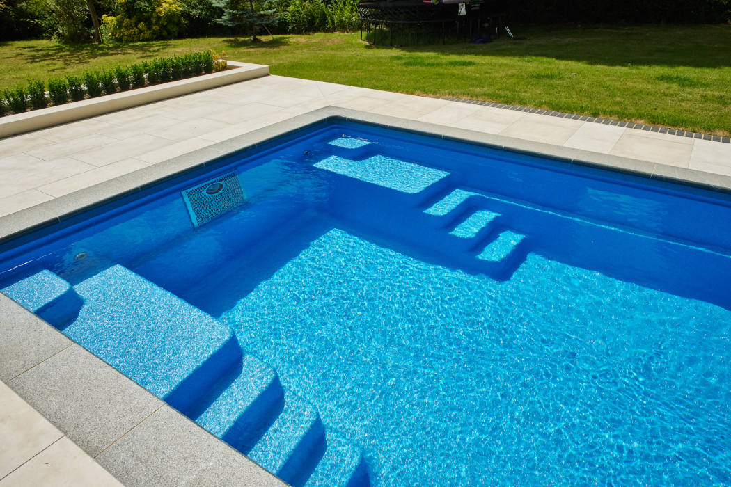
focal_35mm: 24
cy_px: 244
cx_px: 366
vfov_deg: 53.1
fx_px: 487
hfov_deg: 73.7
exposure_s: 1/400
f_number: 13
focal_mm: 24
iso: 250
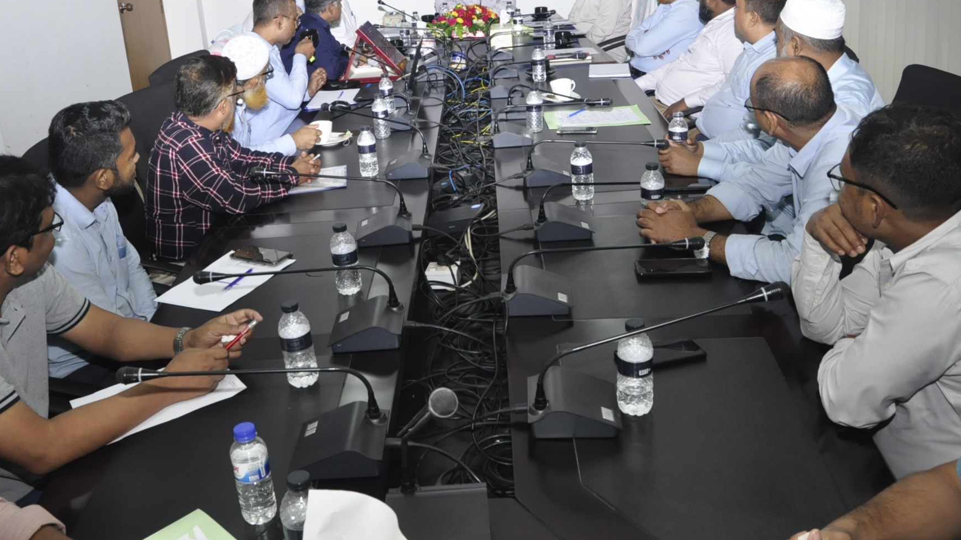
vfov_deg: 33.2
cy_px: 149
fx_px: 892
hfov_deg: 56.5
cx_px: 421
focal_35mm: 35
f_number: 6.3
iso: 800
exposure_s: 1/125
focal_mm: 18
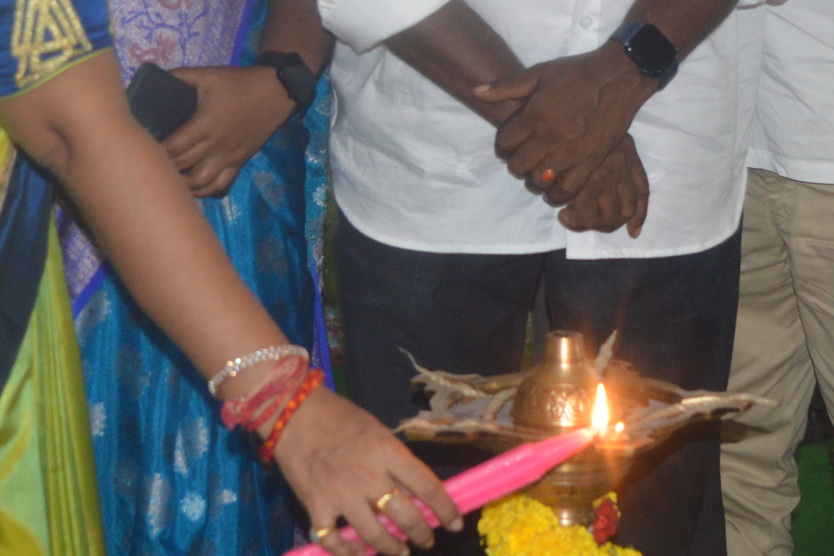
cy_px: -1
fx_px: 2178
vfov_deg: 14.3
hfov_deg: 21.7
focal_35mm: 94
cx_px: 424
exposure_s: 1/30
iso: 800
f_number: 3.8
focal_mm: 22
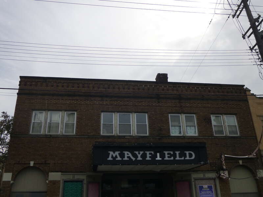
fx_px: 236
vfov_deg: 45.4
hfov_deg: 58.4
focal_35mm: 31
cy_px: 98
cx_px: 132
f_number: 10
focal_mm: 5.6
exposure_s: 1/160
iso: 160
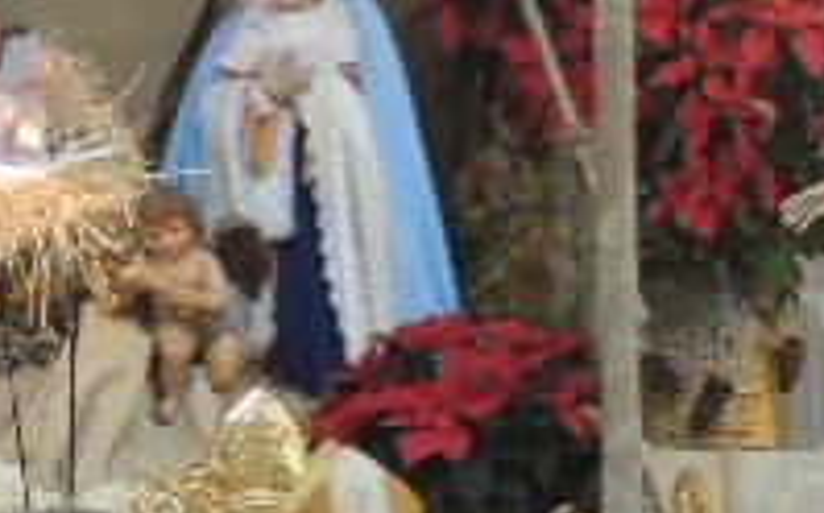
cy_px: 294
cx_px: 46
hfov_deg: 4.6
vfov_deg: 2.8
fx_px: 10344
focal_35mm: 461
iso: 400
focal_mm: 24
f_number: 4.3
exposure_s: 1/30
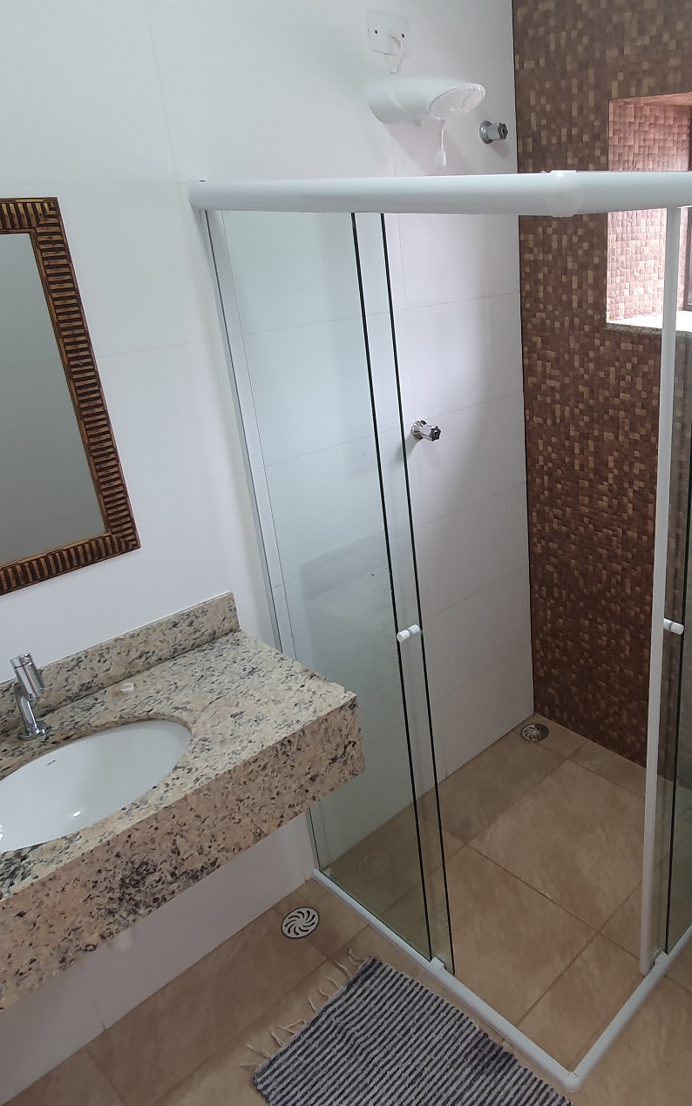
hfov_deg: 46.8
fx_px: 754
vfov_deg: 72.4
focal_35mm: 25
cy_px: 510
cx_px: 547
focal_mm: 1.8
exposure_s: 1/60
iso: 100
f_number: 2.2
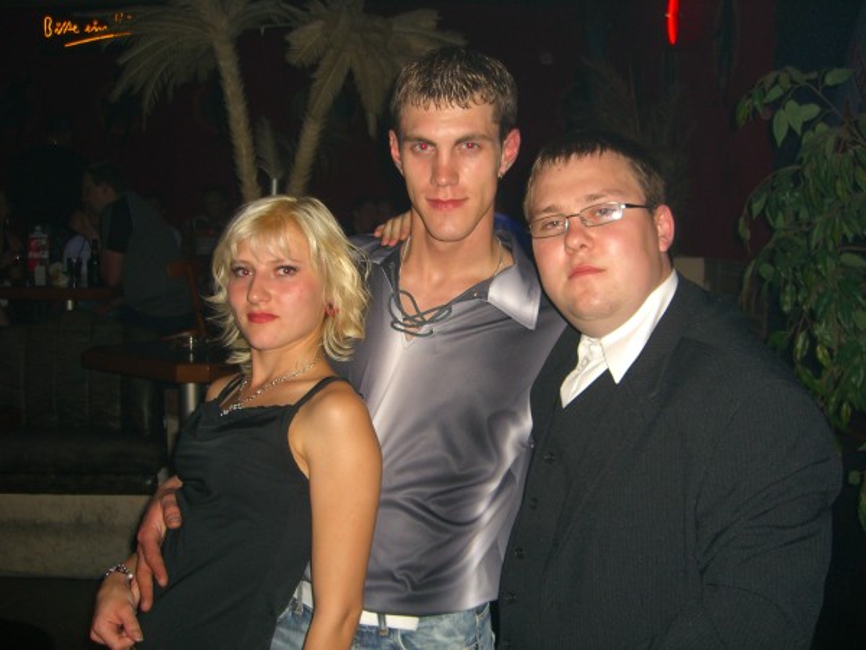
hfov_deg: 49.0
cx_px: 433
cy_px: 325
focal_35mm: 38
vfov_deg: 37.7
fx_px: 951
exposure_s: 1/60
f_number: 2.8
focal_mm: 7.9
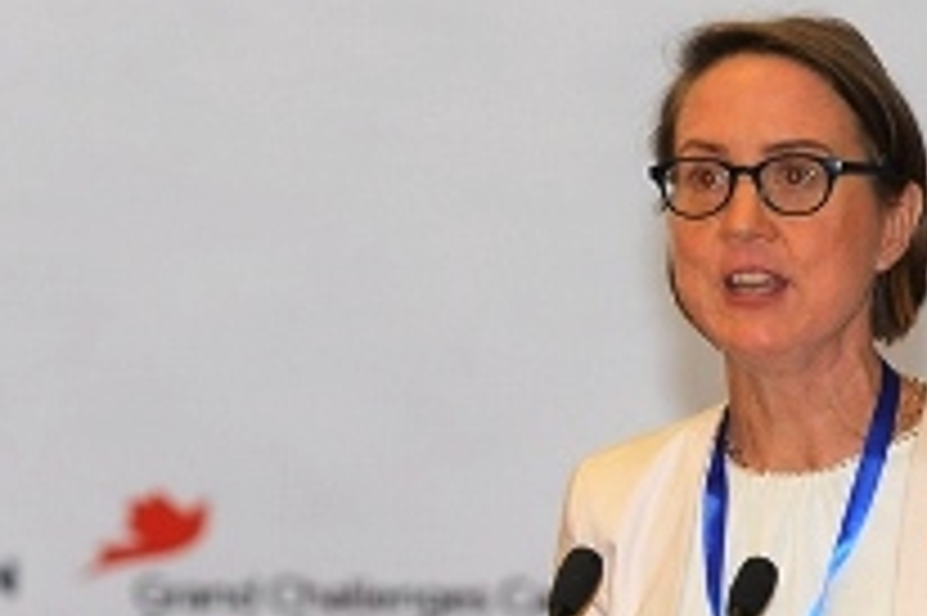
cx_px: 378
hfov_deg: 3.3
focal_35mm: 621
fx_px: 15978
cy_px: 504
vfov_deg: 2.2
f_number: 5.6
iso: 2000
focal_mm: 200
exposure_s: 1/160
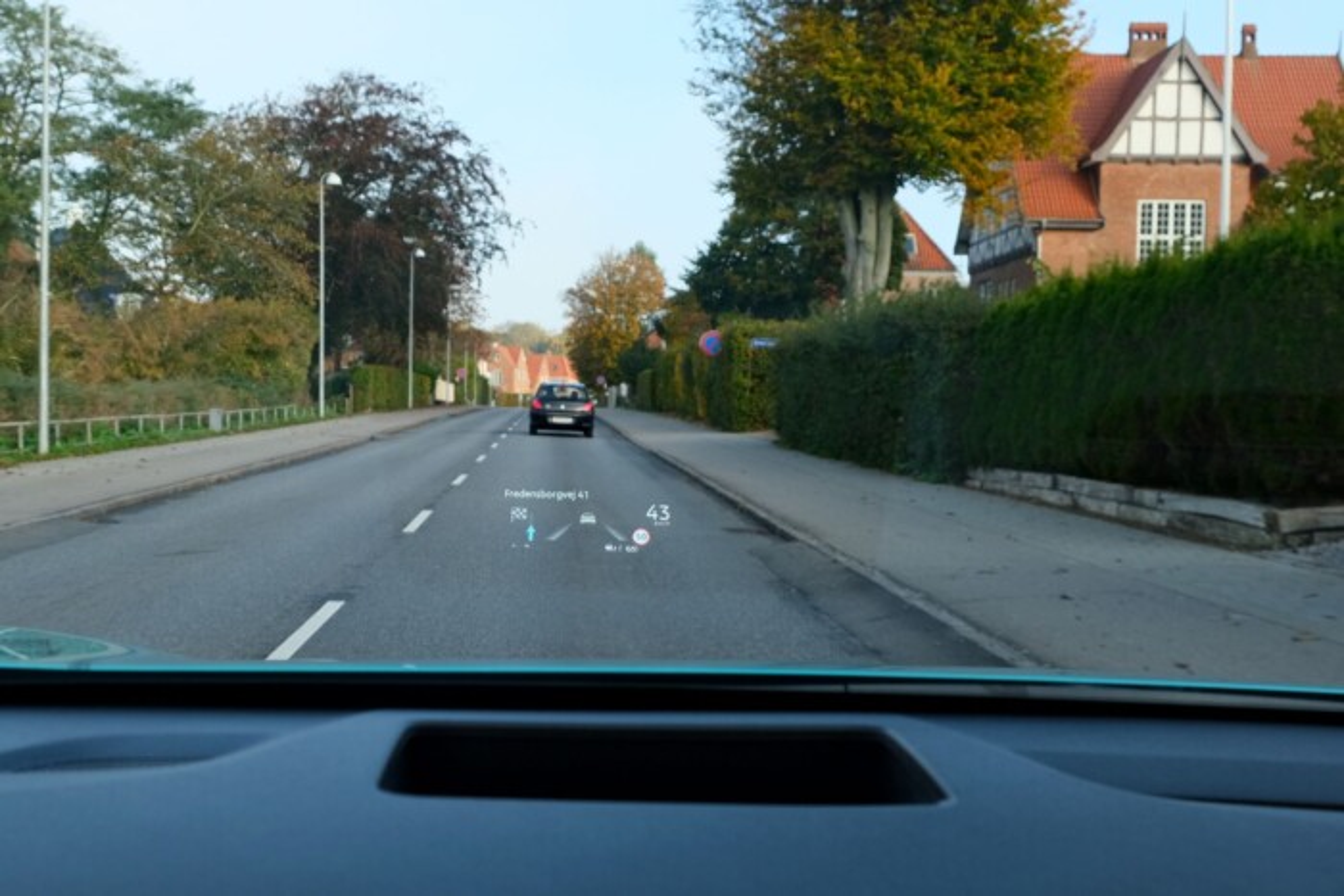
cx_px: 672
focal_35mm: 28
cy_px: 448
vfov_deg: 46.4
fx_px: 1045
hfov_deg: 65.5
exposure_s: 1/210
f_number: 5
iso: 320
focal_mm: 18.8
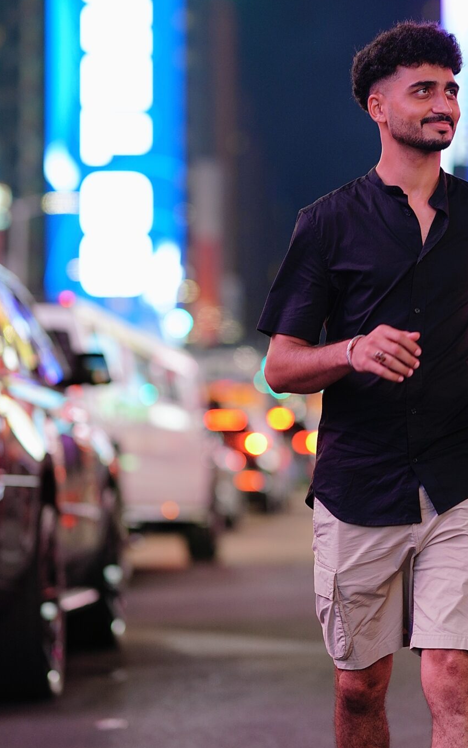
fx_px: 3305
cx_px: 420
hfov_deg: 8.1
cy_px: 273
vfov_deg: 12.9
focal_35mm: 162
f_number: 1.6
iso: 320
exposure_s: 1/250
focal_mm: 85
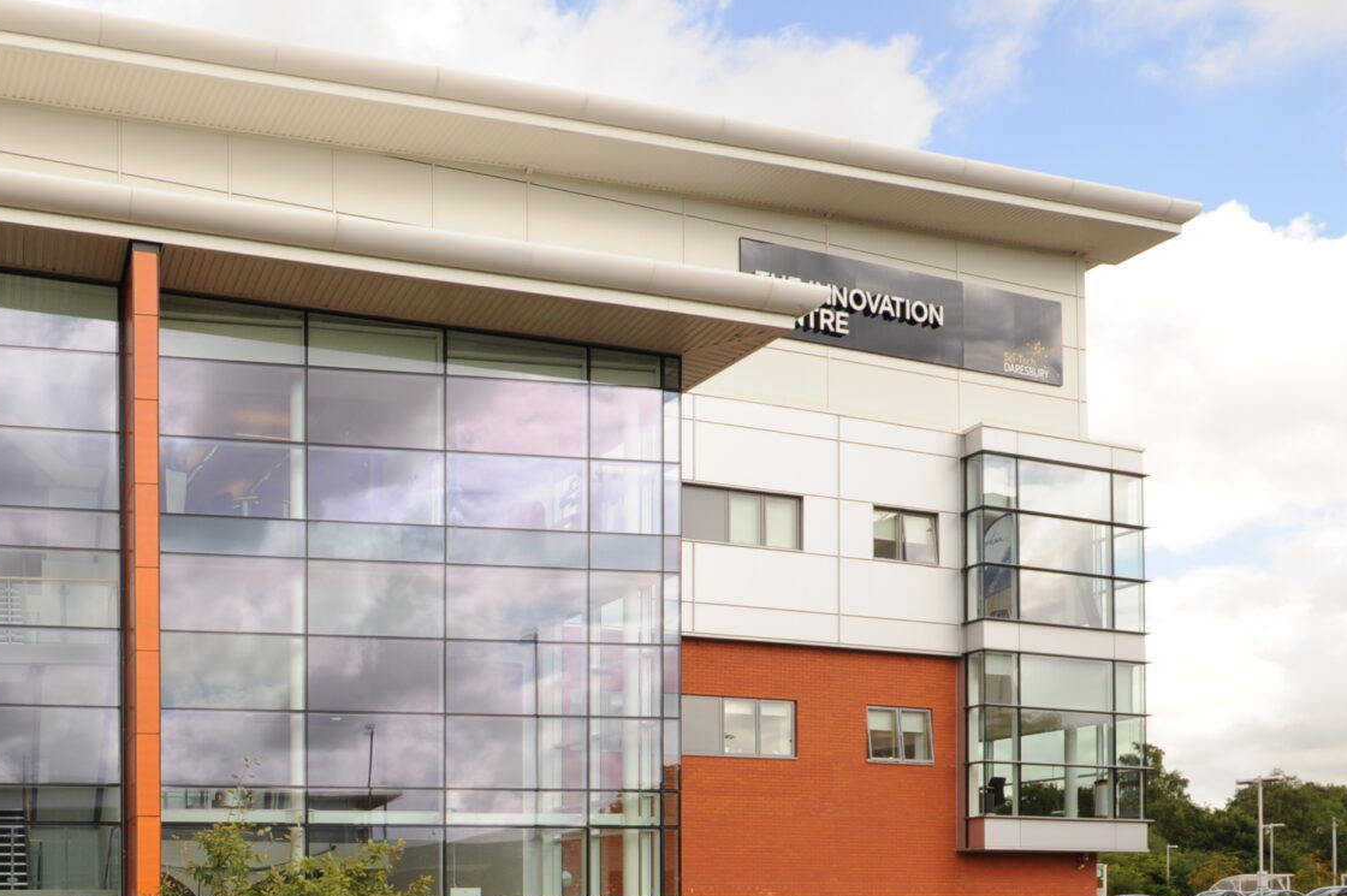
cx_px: 156
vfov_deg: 36.6
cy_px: 909
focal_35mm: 32
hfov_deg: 52.3
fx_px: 1196
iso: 400
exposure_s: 1/125
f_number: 14
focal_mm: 14
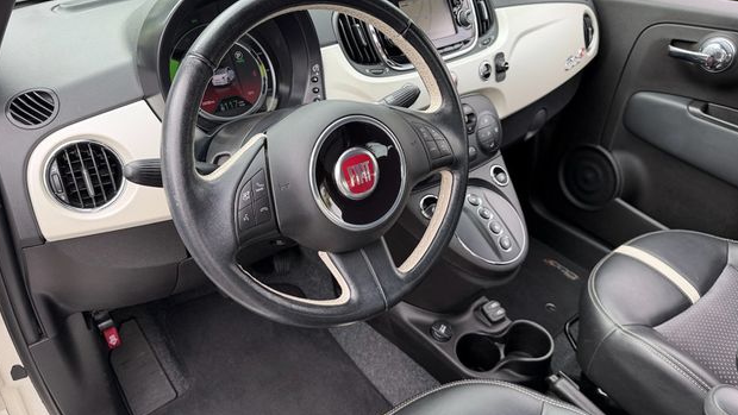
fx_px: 528
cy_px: 190
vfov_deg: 42.9
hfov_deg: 69.8
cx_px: 375
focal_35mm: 27
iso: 80
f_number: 1.78
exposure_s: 1/309
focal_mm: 6.76
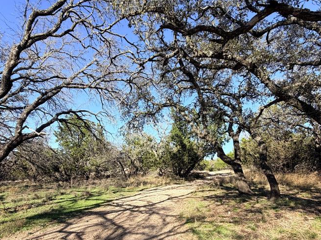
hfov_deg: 76.4
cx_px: 157
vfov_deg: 58.9
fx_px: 204
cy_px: 170
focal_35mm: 22
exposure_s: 1/585
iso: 40
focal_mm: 2.22
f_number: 2.2
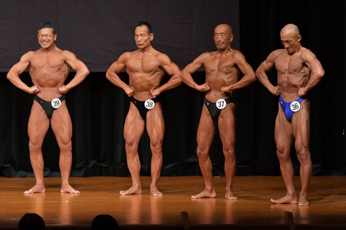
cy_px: 115
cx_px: 173
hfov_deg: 8.1
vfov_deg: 5.4
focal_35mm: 255
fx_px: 2450
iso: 5000
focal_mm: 170
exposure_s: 1/400
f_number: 5.6
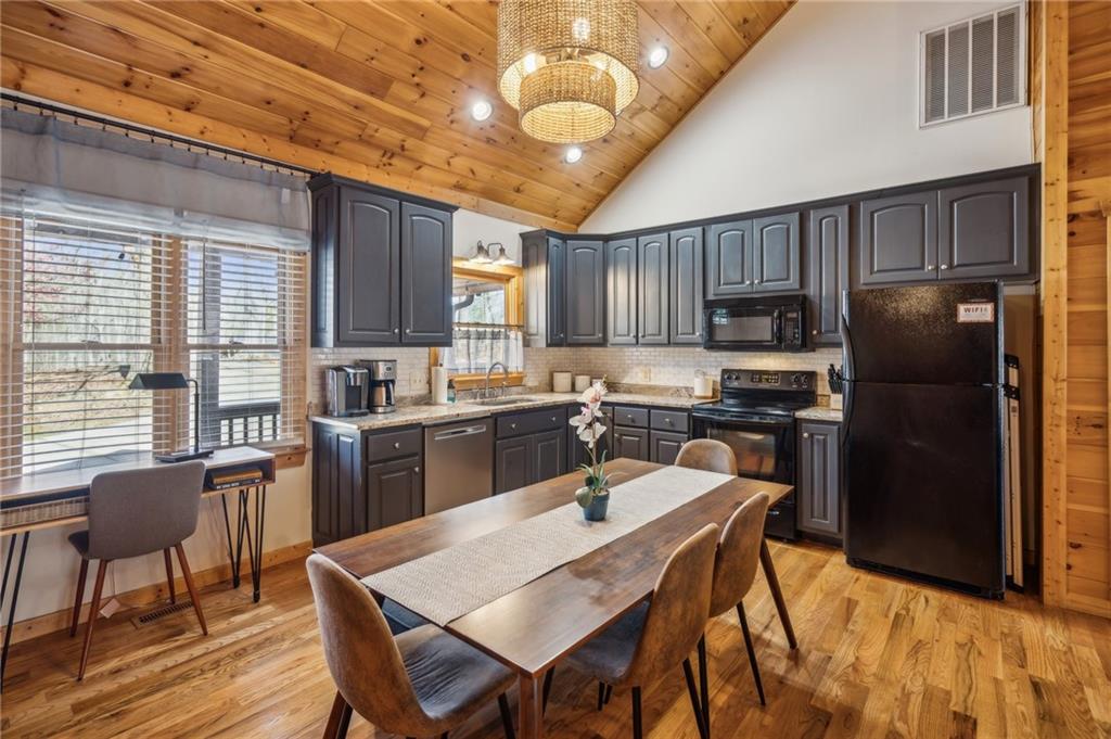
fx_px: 493
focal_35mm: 16
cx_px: 556
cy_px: 370
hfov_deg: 96.8
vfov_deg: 73.7
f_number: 5.6
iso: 400
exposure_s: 1/10
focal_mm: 16
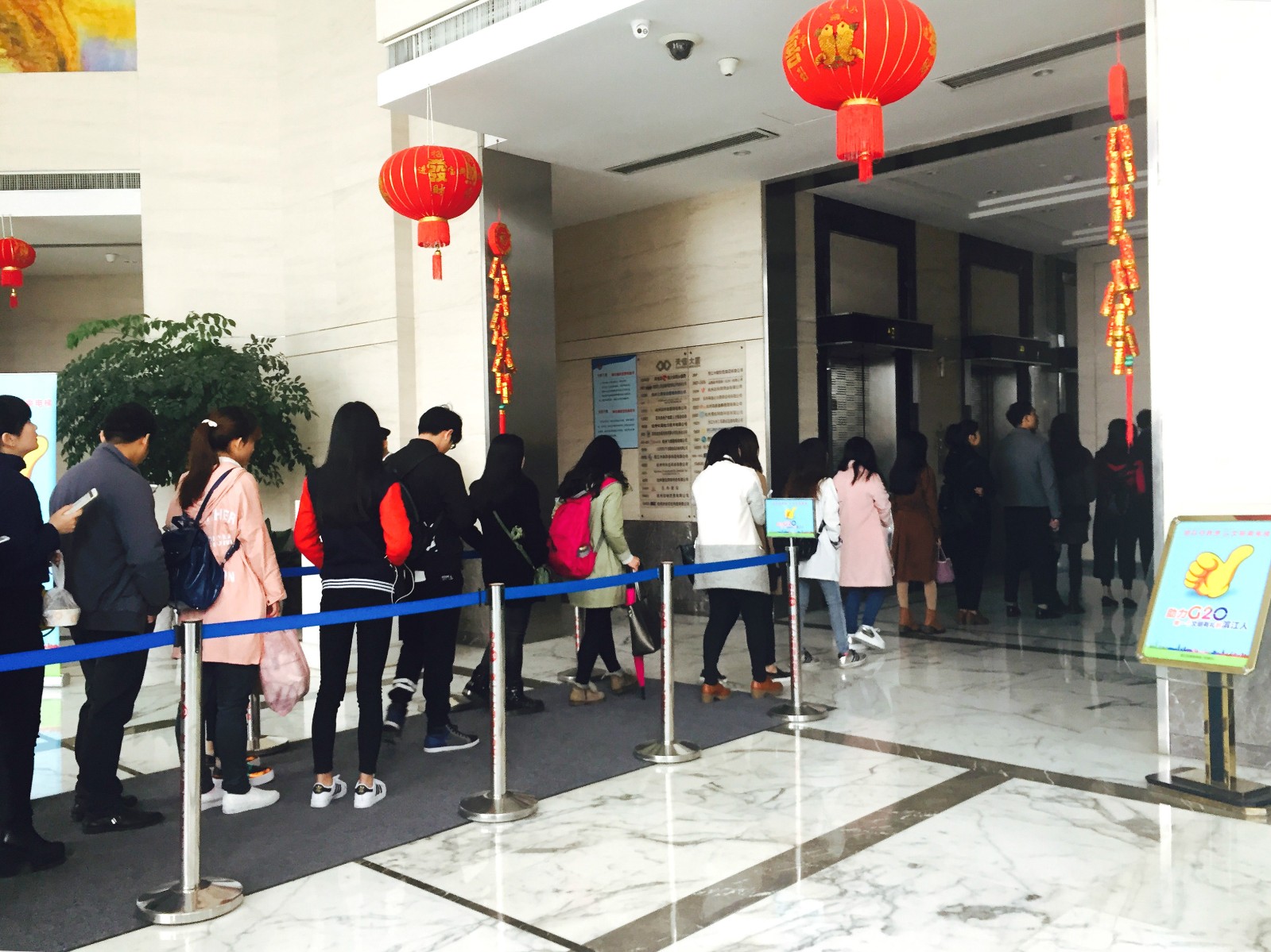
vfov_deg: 48.2
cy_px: 476
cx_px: 636
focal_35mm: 29
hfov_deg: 61.7
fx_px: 1065
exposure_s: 1/33
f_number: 2.2
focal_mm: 4.15
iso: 100
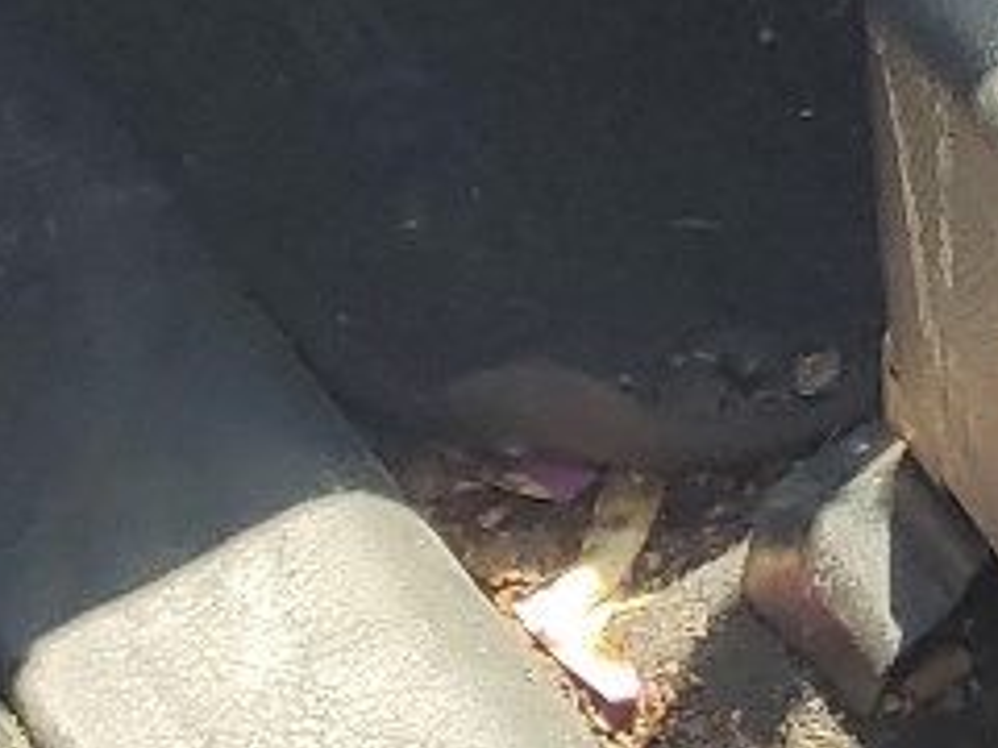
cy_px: -1475
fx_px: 4988
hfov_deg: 11.0
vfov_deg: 7.6
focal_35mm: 173
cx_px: 1514
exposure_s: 1/455
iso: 50
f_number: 1.5
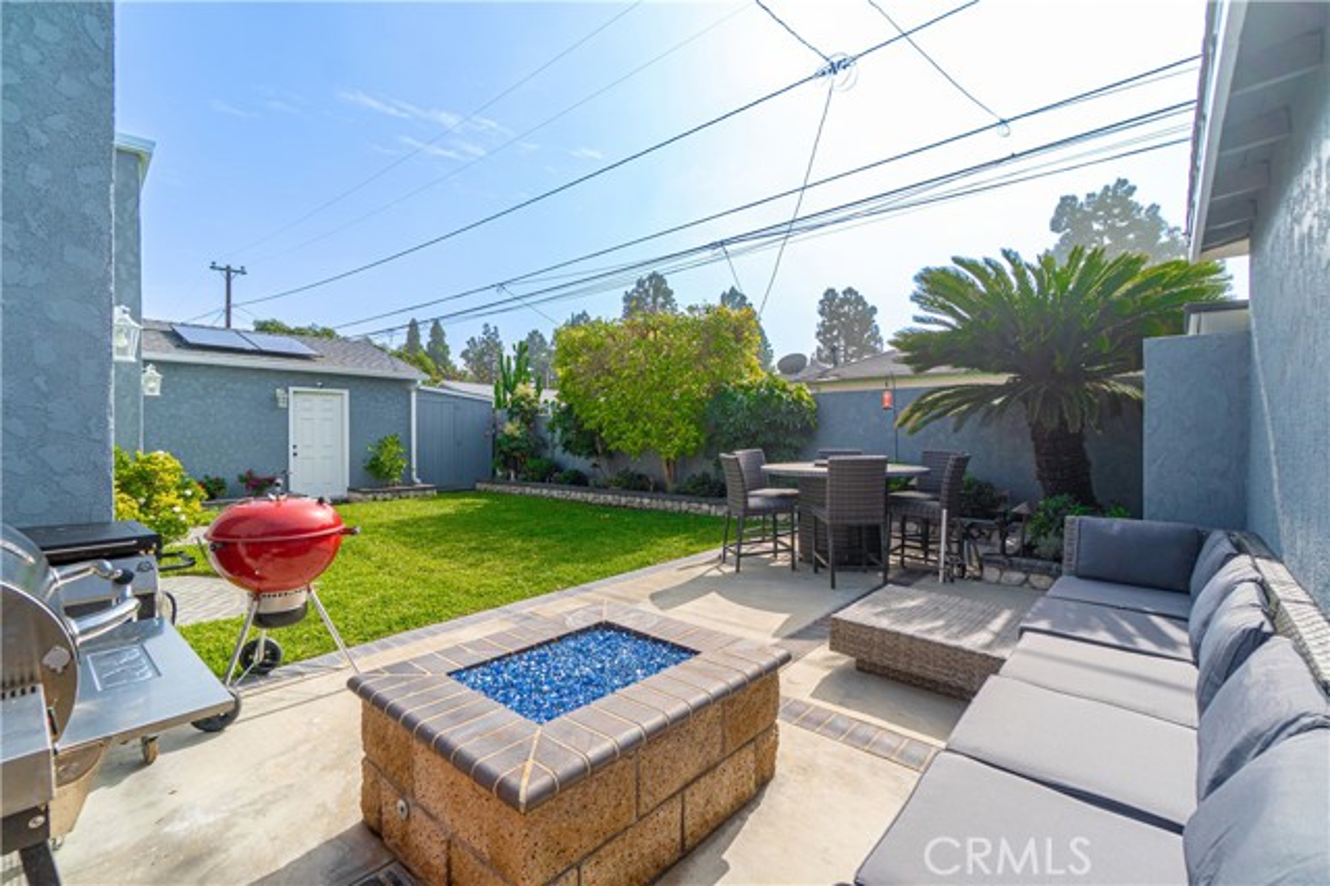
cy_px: 443
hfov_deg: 100.4
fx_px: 554
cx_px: 665
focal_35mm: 15
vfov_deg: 77.3
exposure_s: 1/500
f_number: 7.1
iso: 160
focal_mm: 10
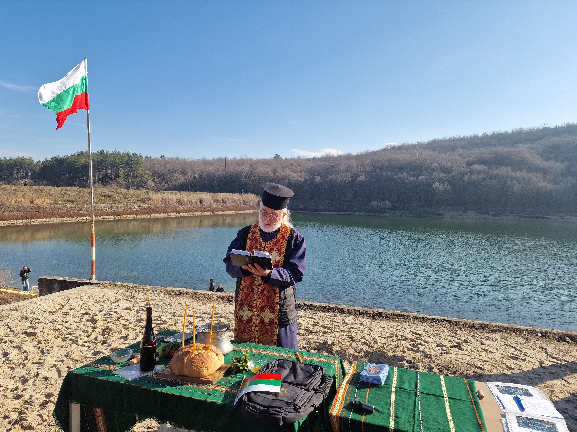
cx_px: 288
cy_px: 216
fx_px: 383
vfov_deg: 58.9
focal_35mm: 23
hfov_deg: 73.9
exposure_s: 1/742
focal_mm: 6.4
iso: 50
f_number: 1.8
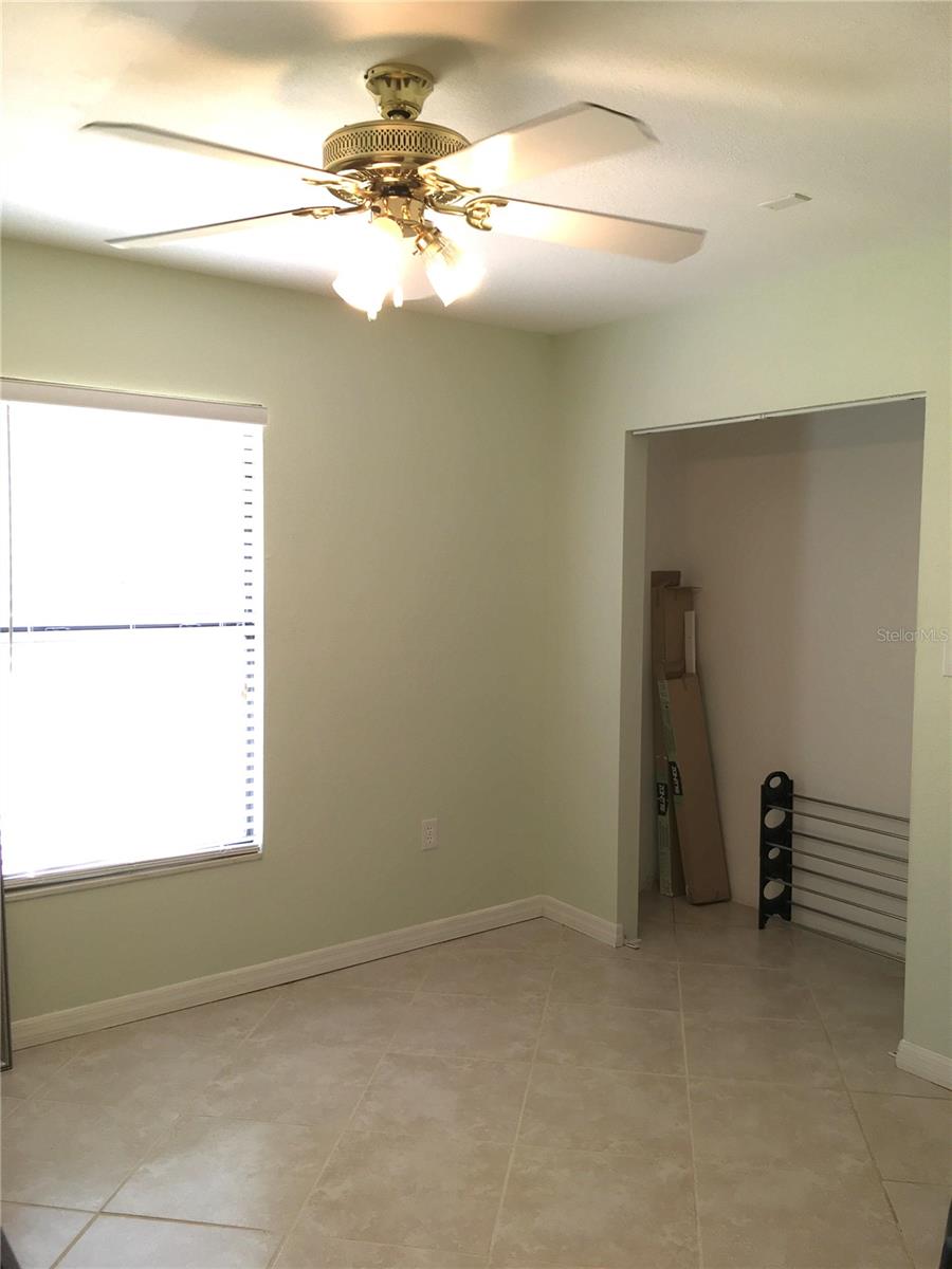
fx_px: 1063
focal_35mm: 29
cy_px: 634
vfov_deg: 61.7
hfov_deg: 48.2
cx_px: 476
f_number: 2.2
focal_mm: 4.15
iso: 25
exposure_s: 1/60
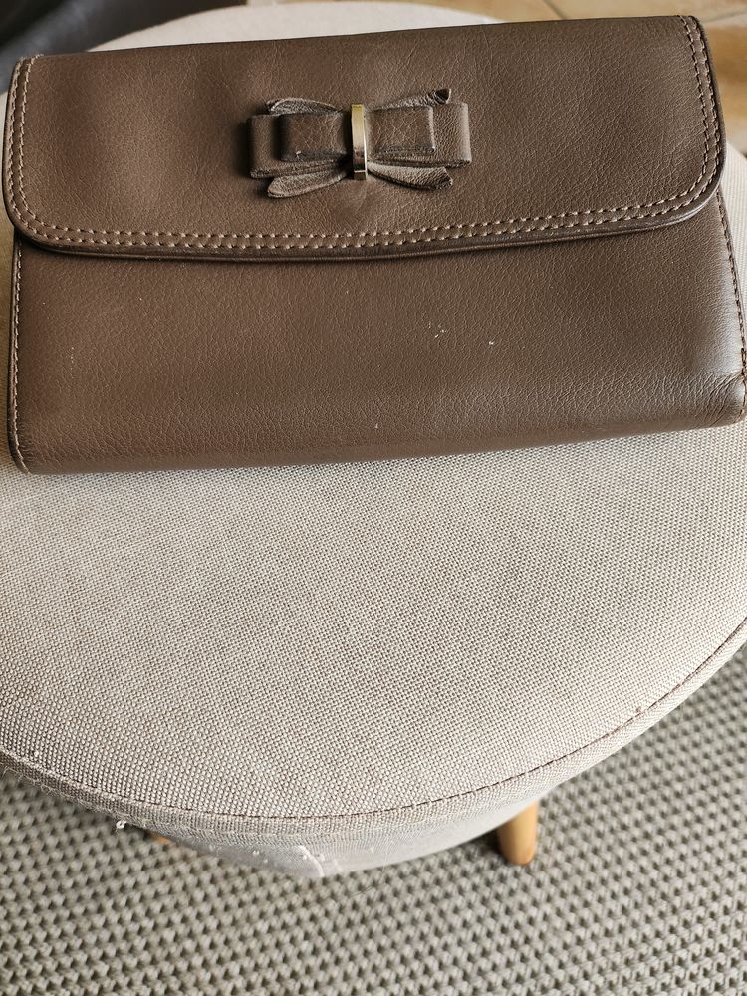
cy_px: 498
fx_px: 691
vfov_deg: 71.6
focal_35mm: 24
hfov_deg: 56.8
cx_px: 374
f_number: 1.8
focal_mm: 5
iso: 320
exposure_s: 1/100
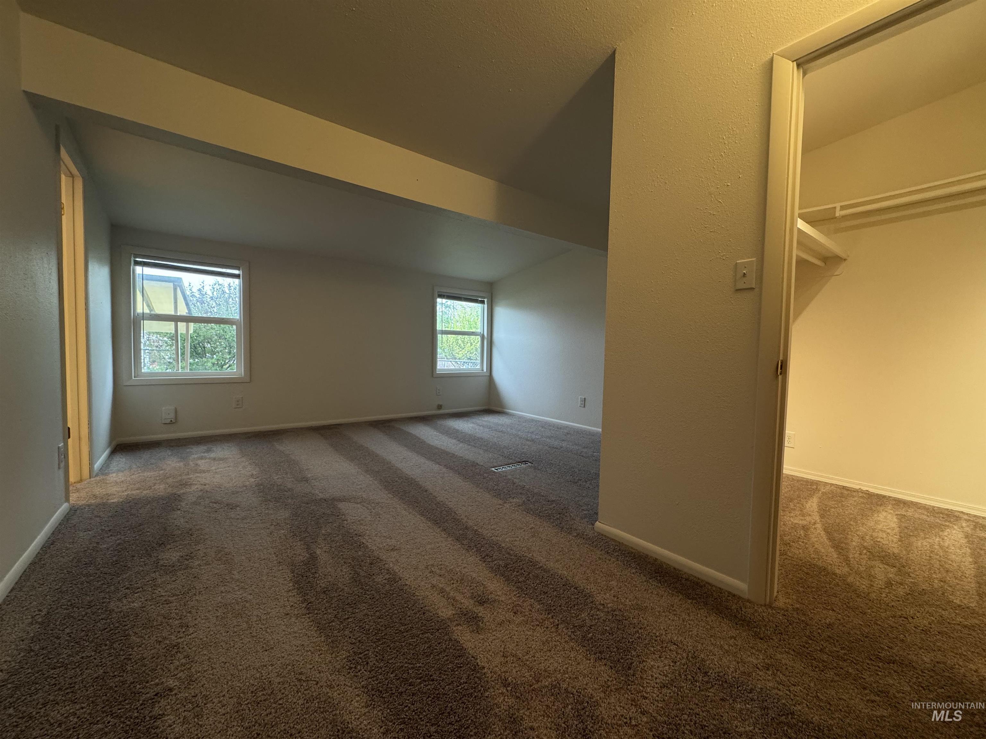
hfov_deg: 102.1
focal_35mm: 14
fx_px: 399
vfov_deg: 85.7
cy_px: 370
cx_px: 493
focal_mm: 2.22
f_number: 2.2
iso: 250
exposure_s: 1/60
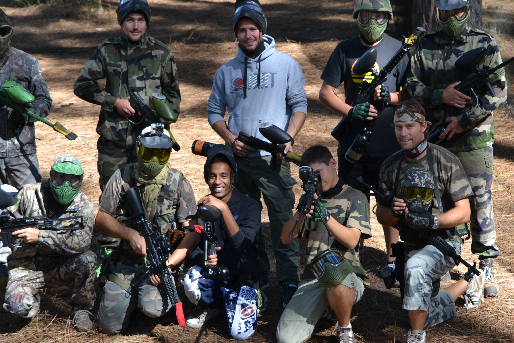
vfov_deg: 12.5
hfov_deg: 18.6
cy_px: 186
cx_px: 235
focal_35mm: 110
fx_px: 1566
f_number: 5.6
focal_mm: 55
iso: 125
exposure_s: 1/125
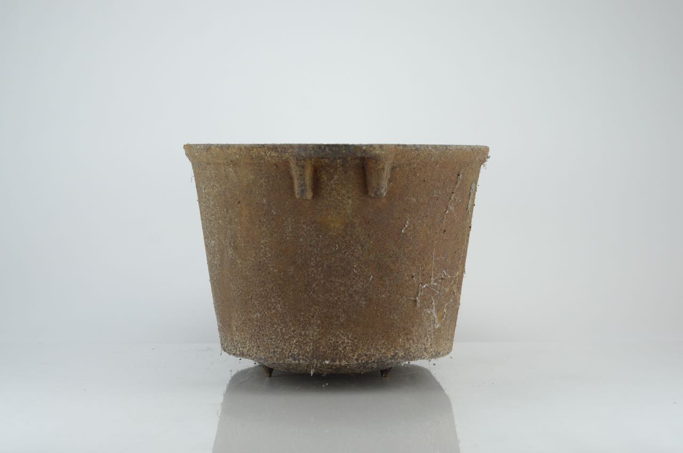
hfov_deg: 27.0
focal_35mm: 75
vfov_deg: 18.1
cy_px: 226
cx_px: 342
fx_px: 1420
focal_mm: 50
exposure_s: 1/125
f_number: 5.6
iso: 500
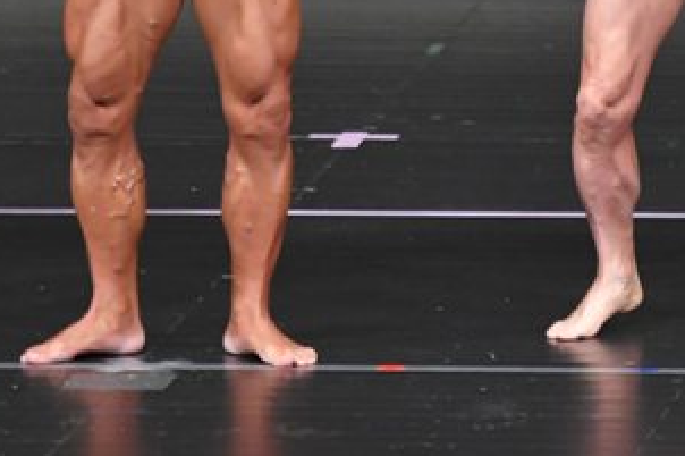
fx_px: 16849
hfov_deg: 2.3
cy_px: -118
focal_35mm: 886
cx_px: 666
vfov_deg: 1.5
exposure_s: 1/400
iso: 4000
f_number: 5.6
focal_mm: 230
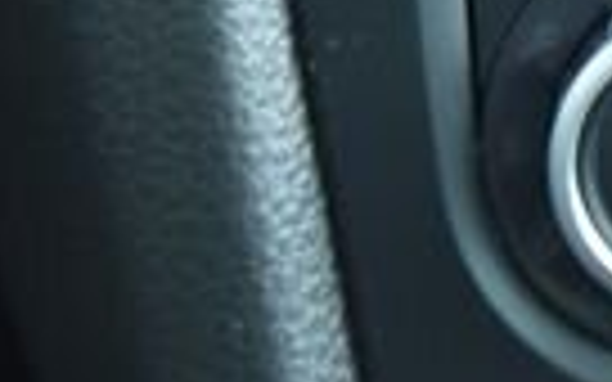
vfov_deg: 2.4
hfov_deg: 3.8
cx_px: 1467
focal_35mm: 539
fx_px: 8990
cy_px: -580
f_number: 4
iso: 500
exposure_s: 1/6
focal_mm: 70
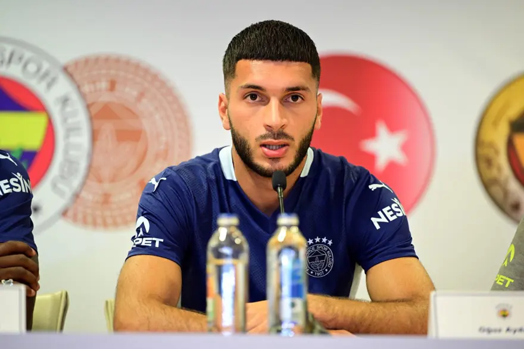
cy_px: 174
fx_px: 2910
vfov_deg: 6.9
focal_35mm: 200
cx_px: 262
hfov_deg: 10.3
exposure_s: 1/80
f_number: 2.8
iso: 2000
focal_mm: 200
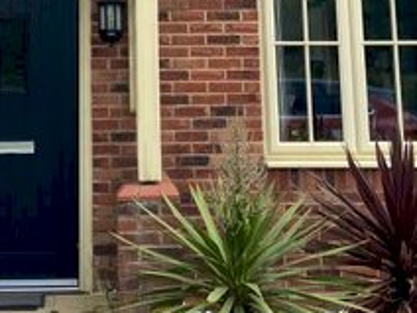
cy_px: -95
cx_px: 102
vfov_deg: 16.2
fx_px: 1036
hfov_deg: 22.5
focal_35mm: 86
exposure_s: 1/728
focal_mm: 4.25
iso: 32
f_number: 1.8
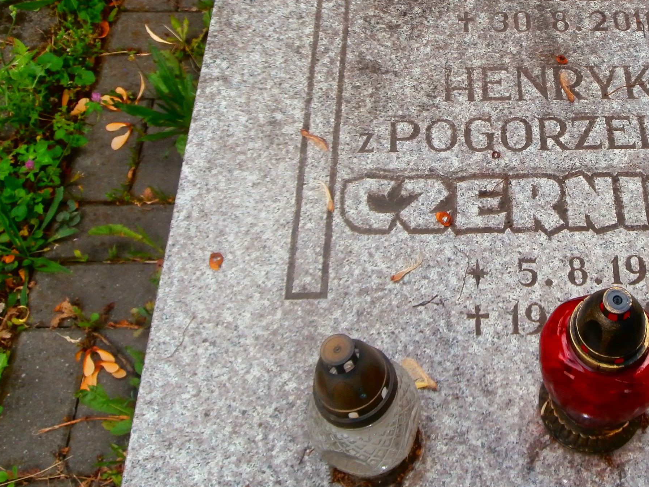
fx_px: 937
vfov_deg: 28.4
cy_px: 83
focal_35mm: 50
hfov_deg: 37.1
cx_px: 498
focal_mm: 5.36
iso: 100
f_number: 3.5
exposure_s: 1/250
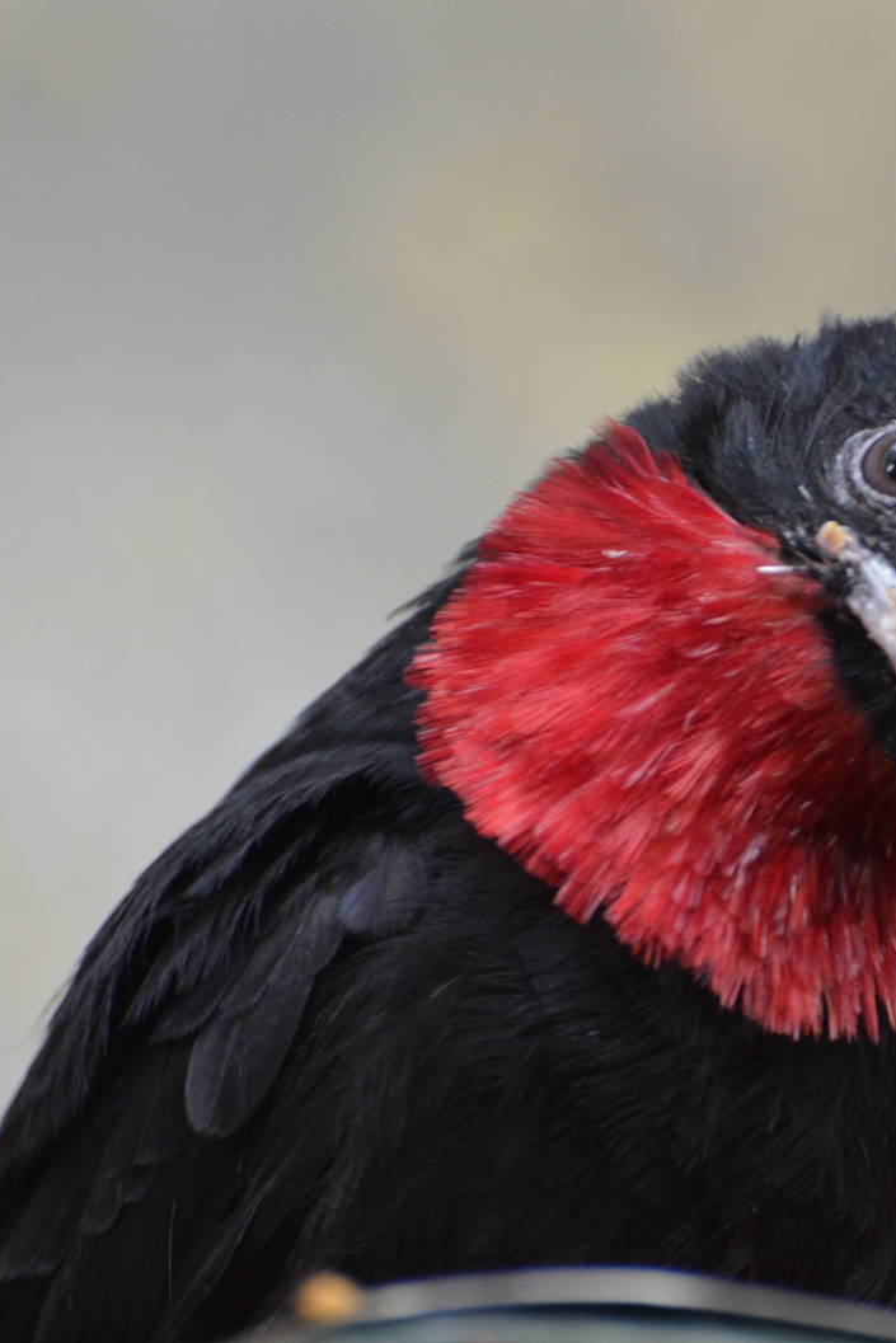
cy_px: 672
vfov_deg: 4.7
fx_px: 16486
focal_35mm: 442
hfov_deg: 3.1
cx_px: 763
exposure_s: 1/50
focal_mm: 195
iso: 1600
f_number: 5.3
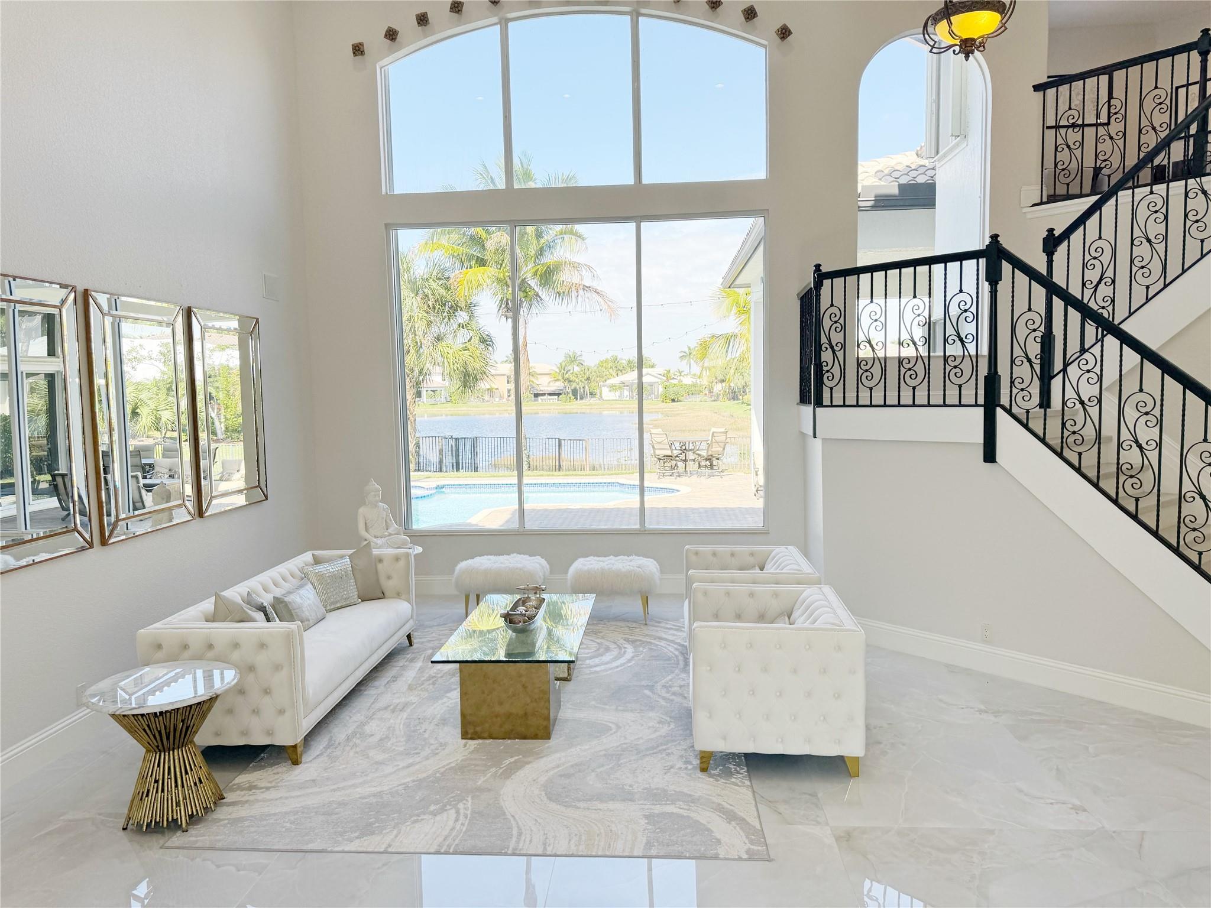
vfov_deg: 56.8
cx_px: 606
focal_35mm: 24
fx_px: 840
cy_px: 454
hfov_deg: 71.6
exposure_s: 1/730
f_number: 1.78
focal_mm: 6.86
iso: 80
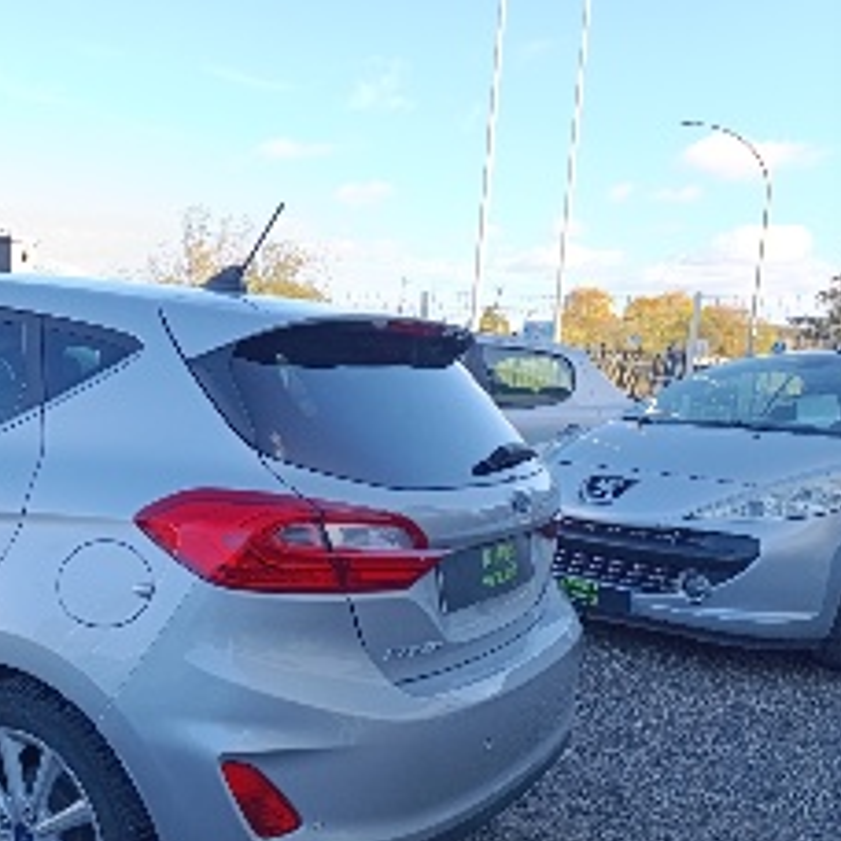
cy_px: 513
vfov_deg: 44.6
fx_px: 1017
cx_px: 92
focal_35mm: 37
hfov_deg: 41.5
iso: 50
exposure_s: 1/128
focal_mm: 6.14
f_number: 1.6
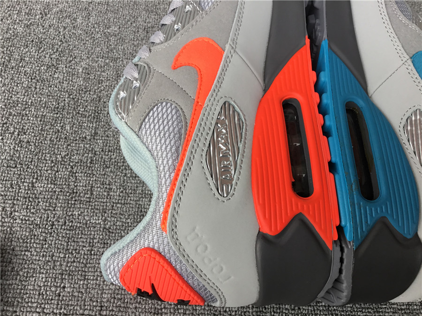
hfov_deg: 58.4
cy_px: 158
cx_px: 211
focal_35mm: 31
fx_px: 378
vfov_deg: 45.4
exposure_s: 1/100
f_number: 2.4
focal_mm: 3.3
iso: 32
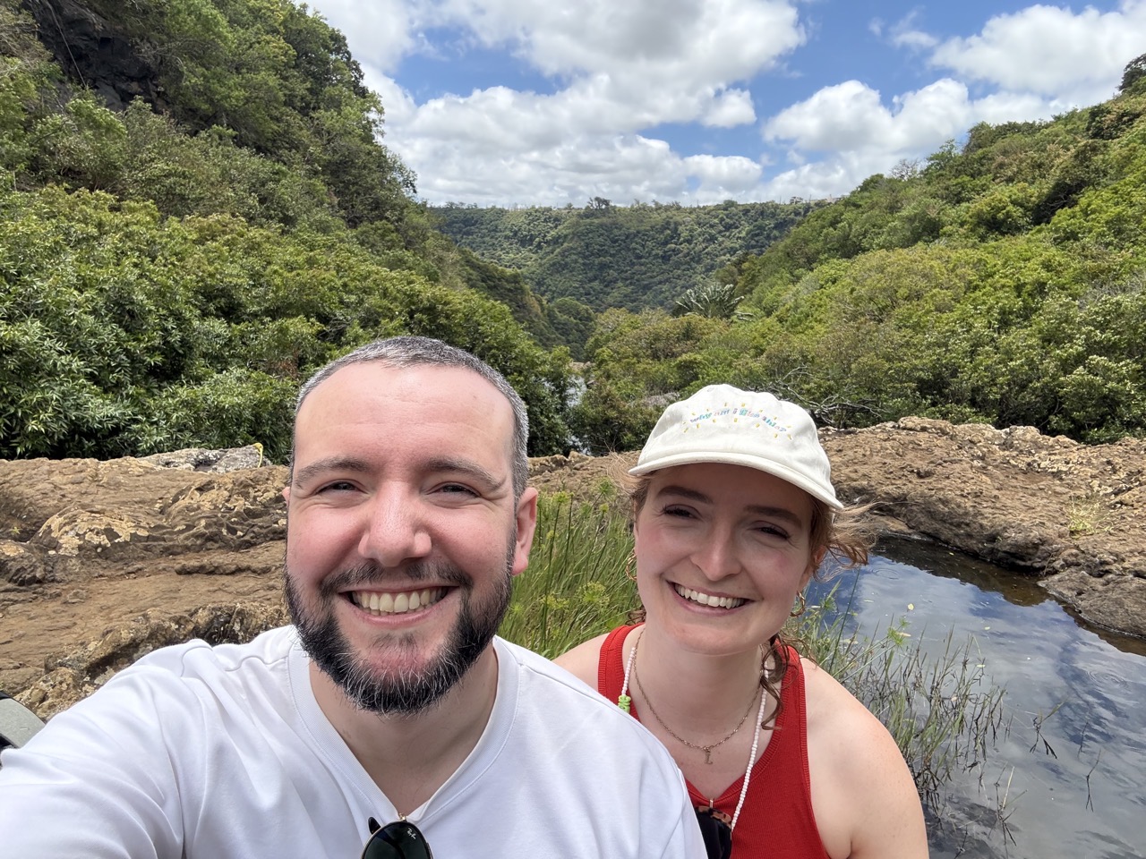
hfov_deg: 73.9
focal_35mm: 23
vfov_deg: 58.9
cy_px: 430
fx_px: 761
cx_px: 573
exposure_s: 1/900
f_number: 1.9
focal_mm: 2.69
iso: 40
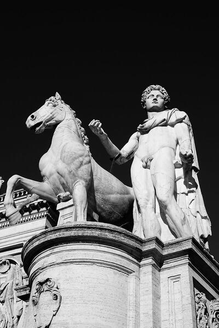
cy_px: 164
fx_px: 420
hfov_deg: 29.2
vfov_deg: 42.7
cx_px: 110
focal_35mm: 46
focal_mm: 31
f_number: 9
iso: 200
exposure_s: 1/500
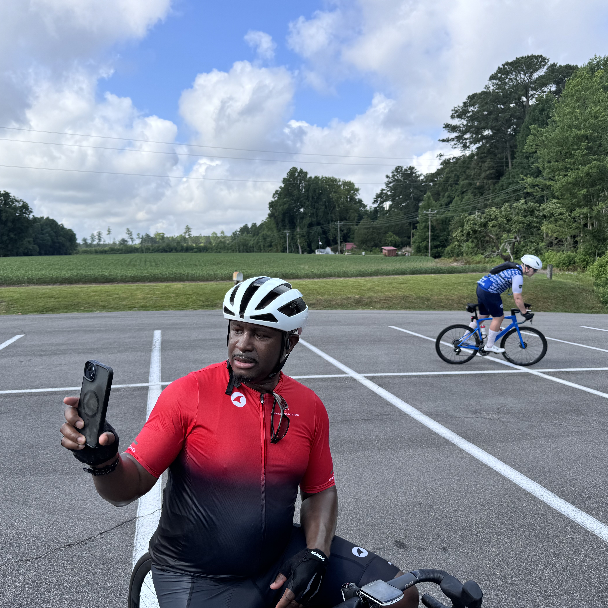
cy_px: 299
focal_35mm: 29
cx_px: 298
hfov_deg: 55.6
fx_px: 576
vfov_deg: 55.6
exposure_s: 1/3096
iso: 80
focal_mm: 6.76
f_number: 1.78
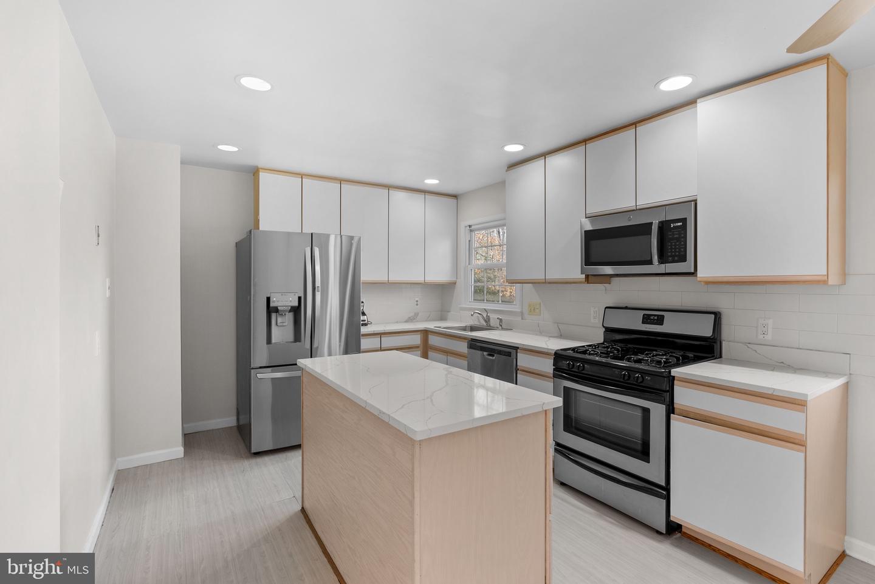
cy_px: 292
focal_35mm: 16
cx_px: 438
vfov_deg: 73.8
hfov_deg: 96.7
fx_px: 389
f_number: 8
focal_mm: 16
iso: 800
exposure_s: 1/8
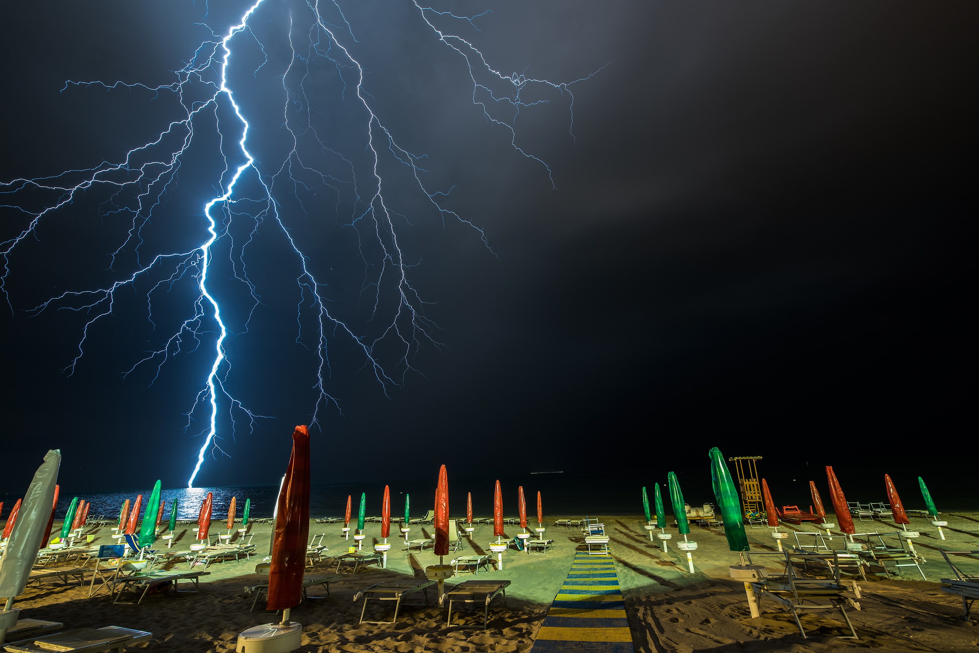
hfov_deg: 100.4
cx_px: 490
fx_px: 408
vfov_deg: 77.3
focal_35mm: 15
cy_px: 326
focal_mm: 15
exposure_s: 125
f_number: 11
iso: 200
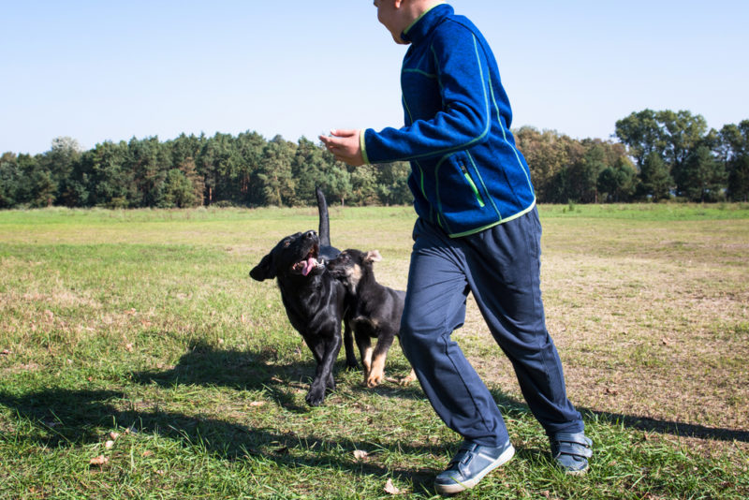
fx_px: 843
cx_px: 374
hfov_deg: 47.9
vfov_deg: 33.0
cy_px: 250
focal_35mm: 40
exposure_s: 1/500
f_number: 5.6
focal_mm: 27
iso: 100
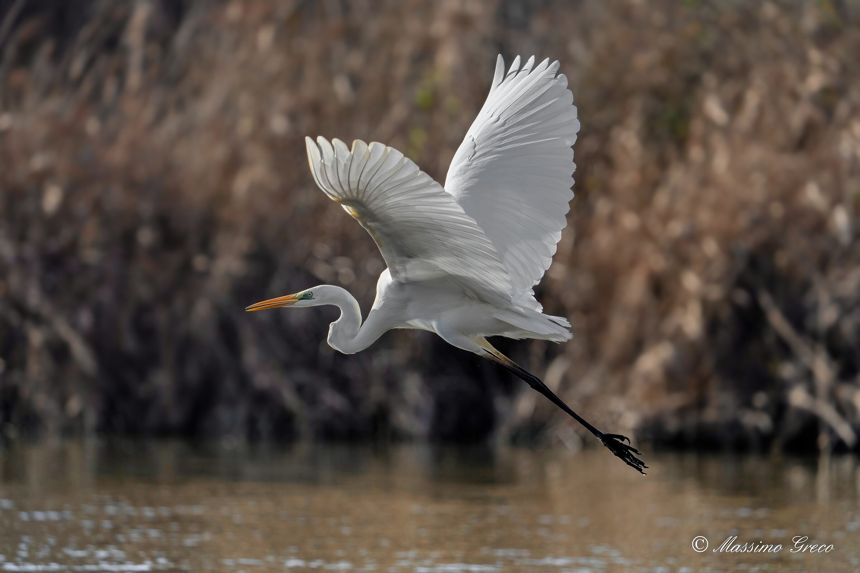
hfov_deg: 5.0
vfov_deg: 3.3
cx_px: 430
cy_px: 286
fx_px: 9818
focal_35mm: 411
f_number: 6.3
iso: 800
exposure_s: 1/2000
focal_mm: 411
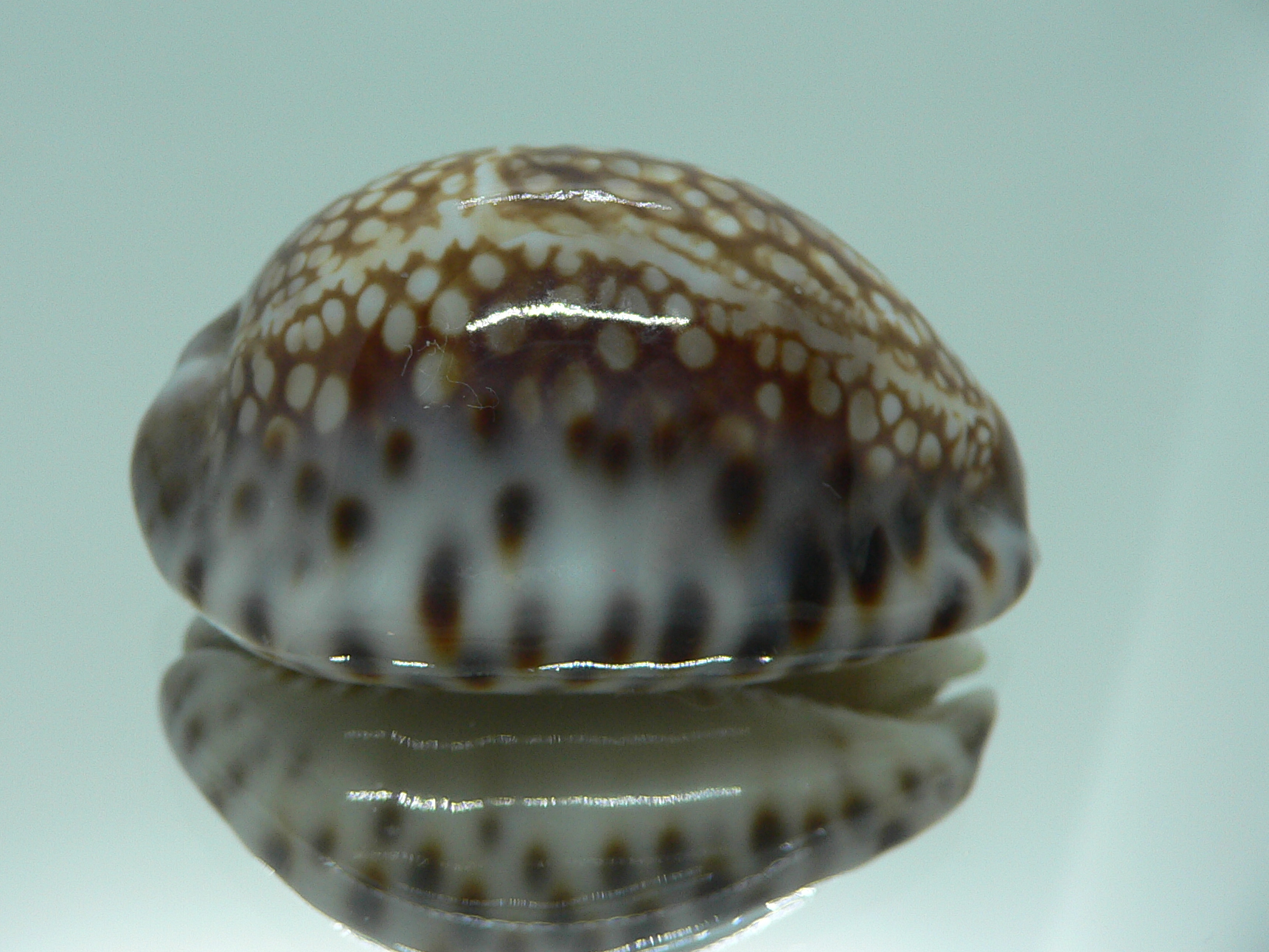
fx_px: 1503
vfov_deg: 35.1
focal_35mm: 41
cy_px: 461
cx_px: 531
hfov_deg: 45.6
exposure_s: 1/60
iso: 80
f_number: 2.8
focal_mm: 4.6
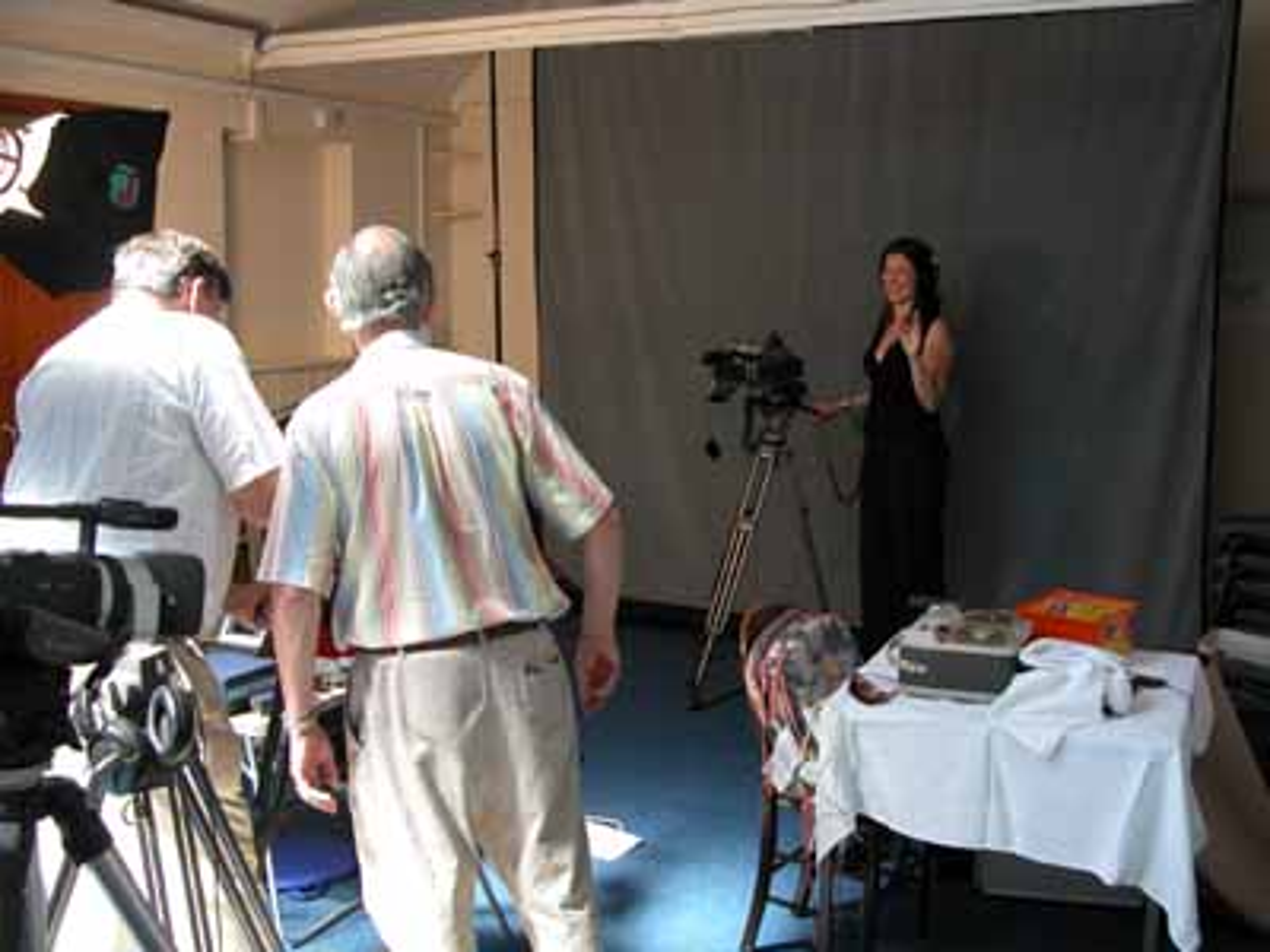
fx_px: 1394
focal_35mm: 38
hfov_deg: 49.0
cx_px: 635
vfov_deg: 37.7
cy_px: 476
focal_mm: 10
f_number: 2.9
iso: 100
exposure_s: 1/40.8
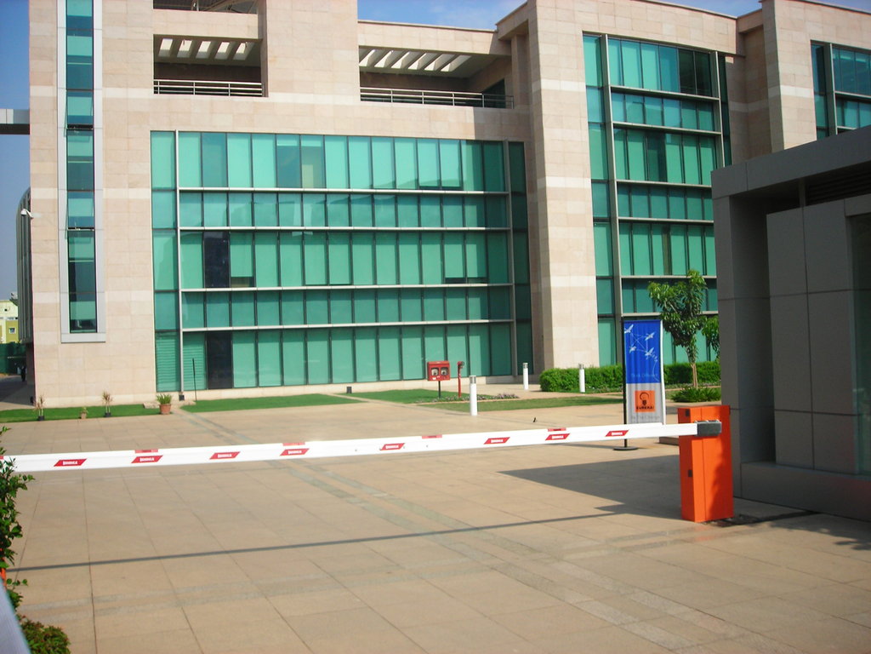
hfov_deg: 49.0
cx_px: 436
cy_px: 327
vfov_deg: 37.7
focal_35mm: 38
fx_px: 956
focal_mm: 6.3
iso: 50
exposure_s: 1/226
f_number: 6.4
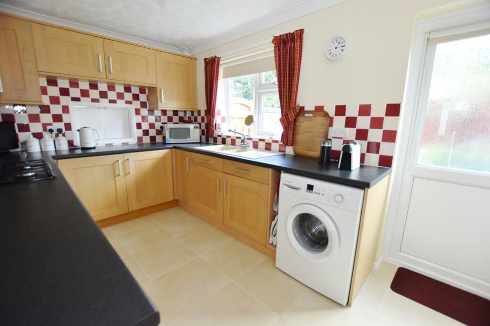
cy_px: 163
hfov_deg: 100.4
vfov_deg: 77.3
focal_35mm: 15
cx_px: 245
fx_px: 204
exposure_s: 1/125
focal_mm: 10
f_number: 3.5
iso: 800
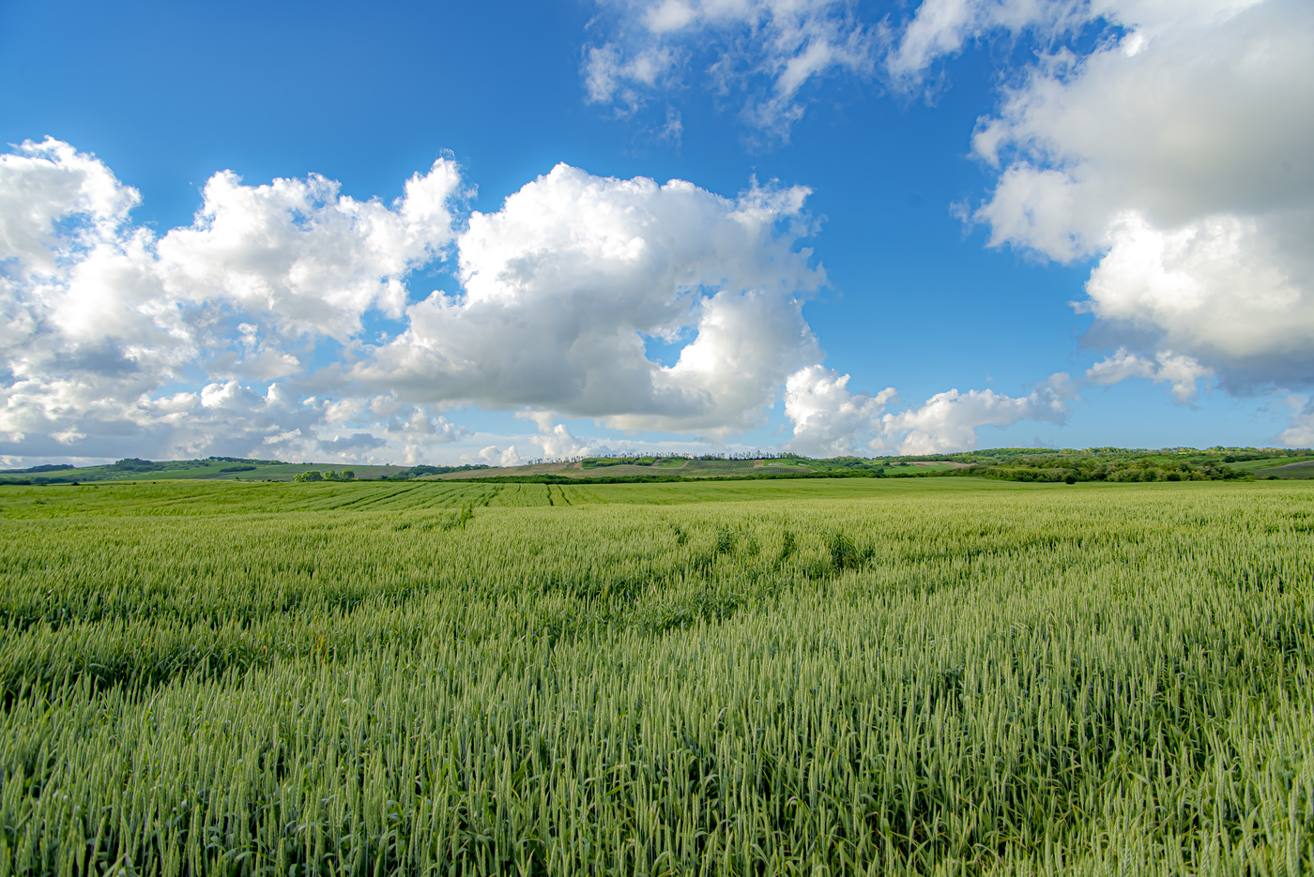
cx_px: 657
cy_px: 438
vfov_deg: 62.0
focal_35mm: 20
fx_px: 730
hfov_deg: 83.9
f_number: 9
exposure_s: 1/160
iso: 100
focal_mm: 20
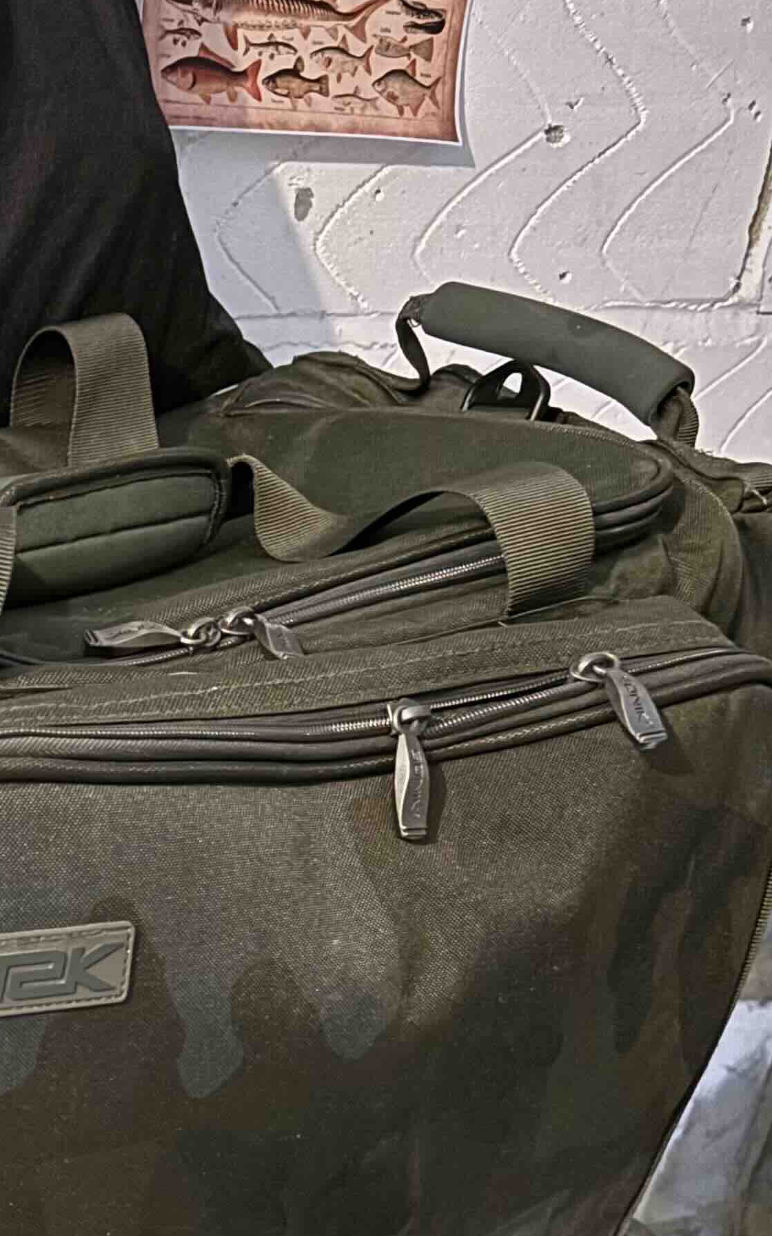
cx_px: -247
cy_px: 1350
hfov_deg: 19.3
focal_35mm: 62
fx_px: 2087
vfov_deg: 29.8
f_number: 1.6
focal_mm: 5.96
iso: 1000
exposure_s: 1/17
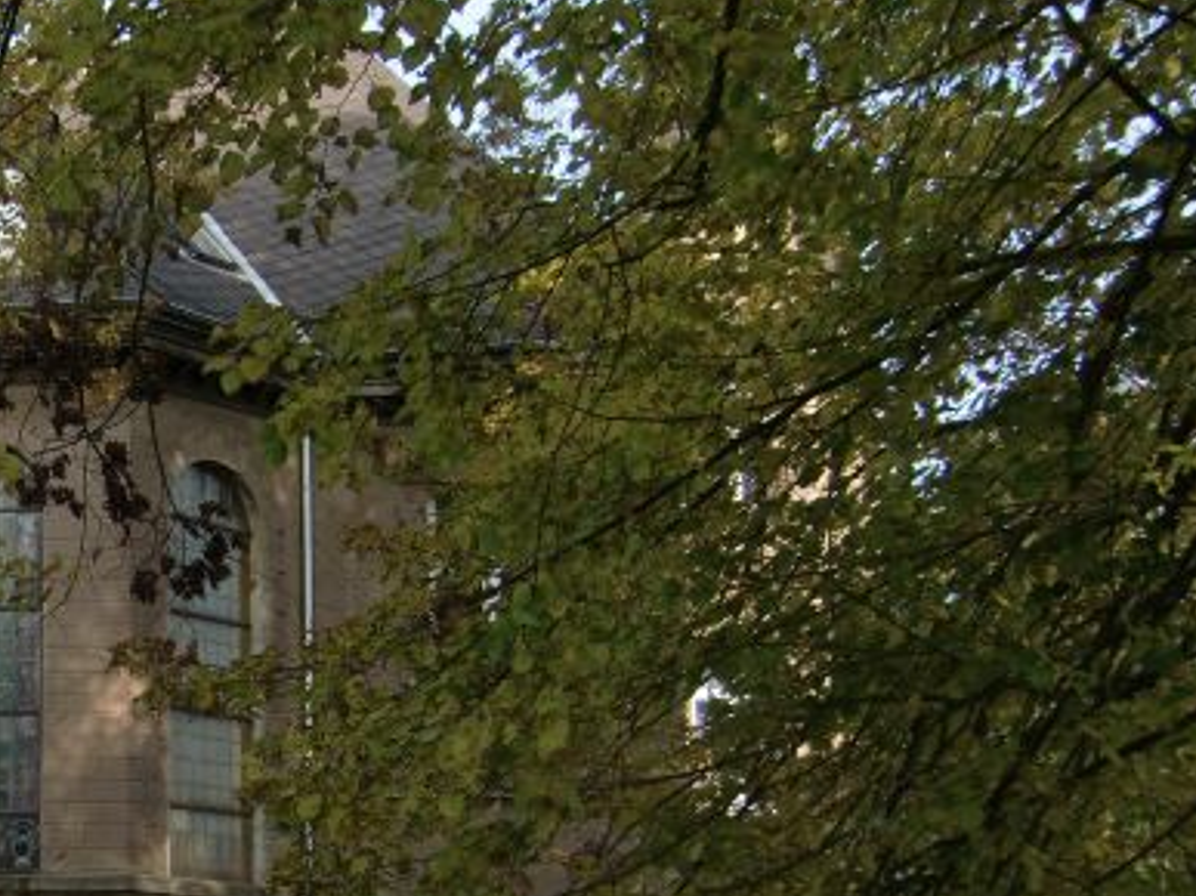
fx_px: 2072
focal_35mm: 60
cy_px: 735
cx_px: -31
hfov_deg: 29.8
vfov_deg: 24.0
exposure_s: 1/250
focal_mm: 5.2
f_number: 3.5
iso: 64
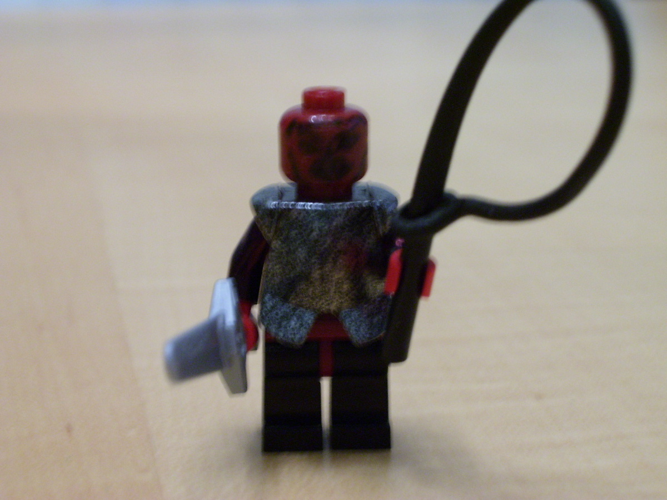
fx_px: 1349
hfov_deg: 27.8
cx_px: 334
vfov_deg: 21.0
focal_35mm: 70
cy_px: 250
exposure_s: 1/8
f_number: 4
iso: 160
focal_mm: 11.6
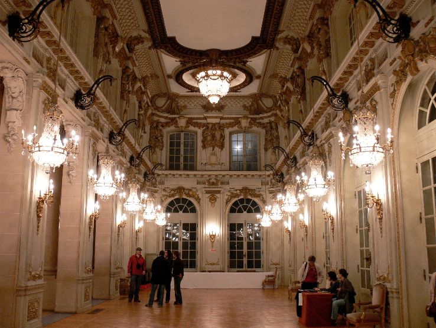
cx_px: 218
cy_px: 164
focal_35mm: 35
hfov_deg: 52.6
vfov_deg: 40.7
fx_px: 441
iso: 200
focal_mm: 7.4
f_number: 2.8
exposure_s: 1/20
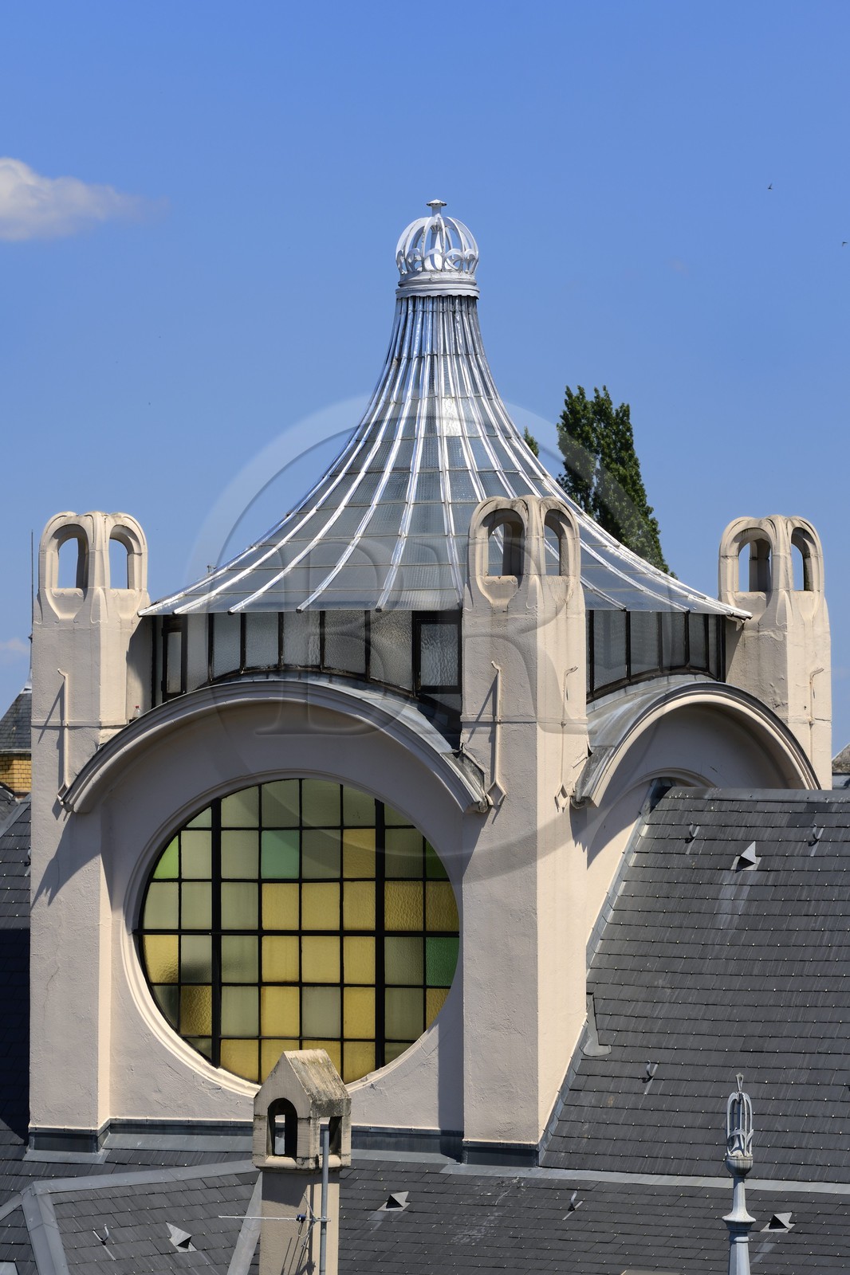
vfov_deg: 14.7
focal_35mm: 140
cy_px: 638
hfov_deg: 9.8
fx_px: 4960
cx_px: 425
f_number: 11
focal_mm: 140
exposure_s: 1/320
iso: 200
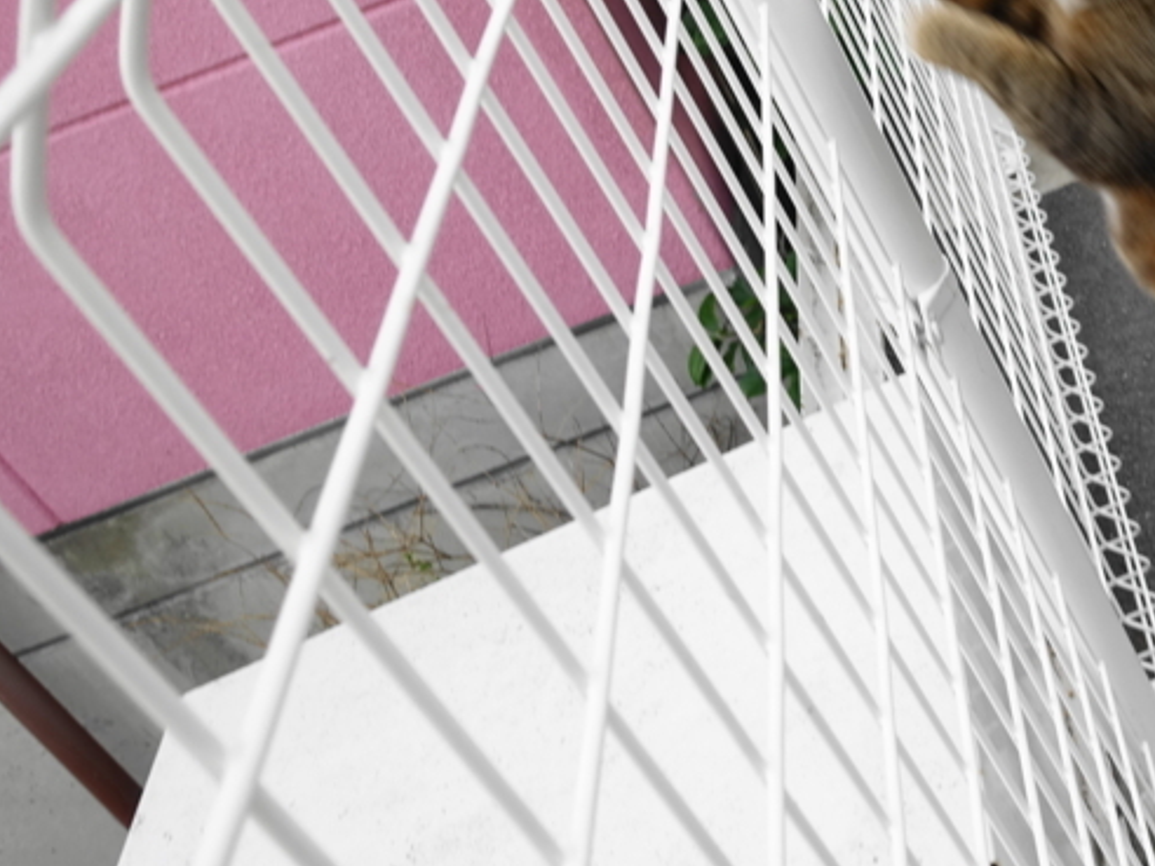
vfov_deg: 29.0
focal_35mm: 48
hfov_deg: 36.5
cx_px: 1096
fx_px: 1602
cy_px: 86
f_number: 4
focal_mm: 8.8
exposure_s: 1/160
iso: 125
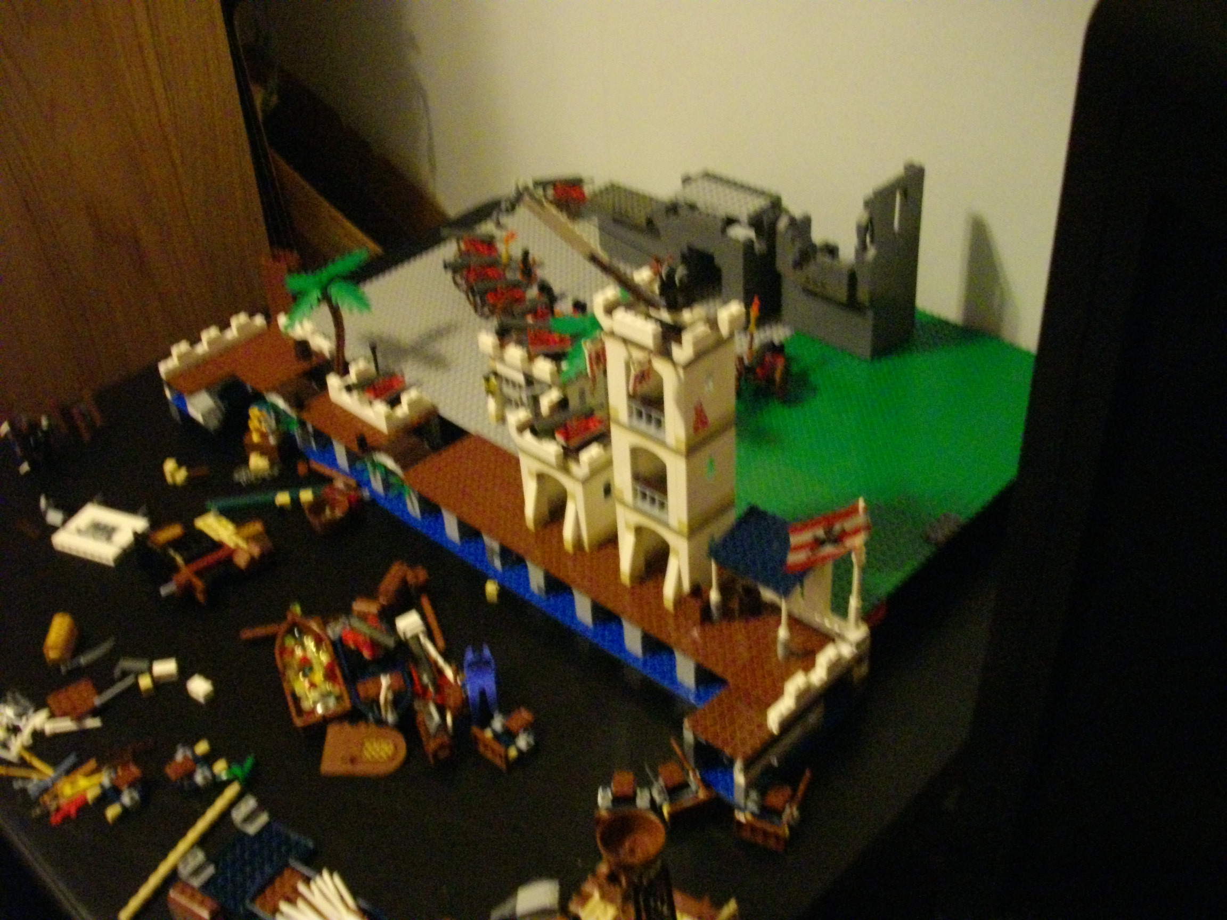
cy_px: 460
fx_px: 1312
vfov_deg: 38.7
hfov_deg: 50.1
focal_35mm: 37
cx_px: 614
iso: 800
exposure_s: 1/25
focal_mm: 6.2
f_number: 2.8
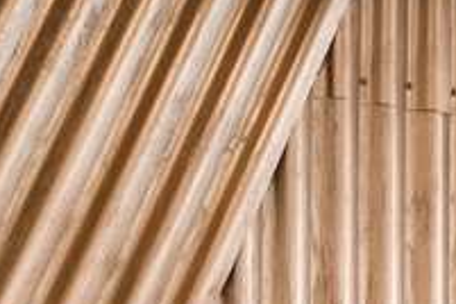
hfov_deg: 12.9
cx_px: 715
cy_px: 381
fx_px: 1887
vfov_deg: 9.1
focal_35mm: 149
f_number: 11
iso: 200
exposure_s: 1/3
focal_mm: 13.2
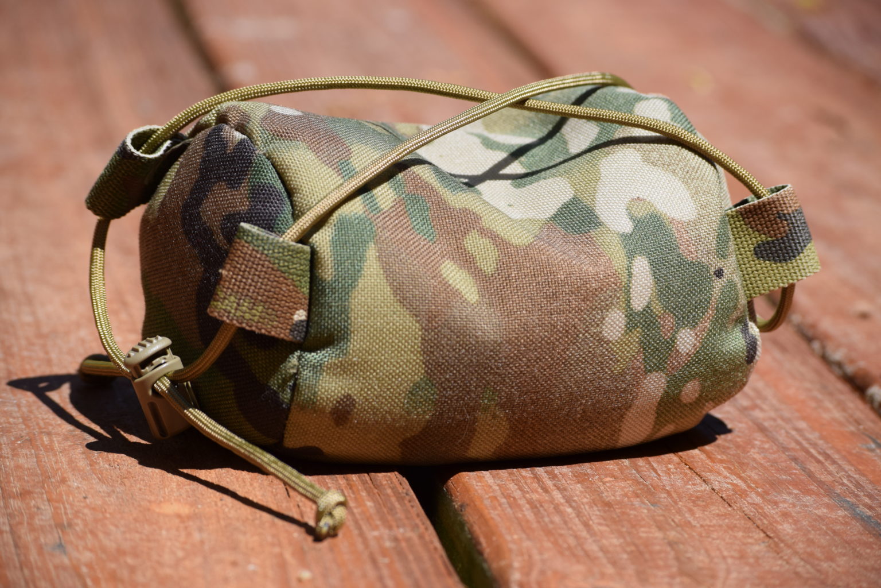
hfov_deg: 16.7
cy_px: 294
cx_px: 440
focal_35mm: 123
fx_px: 3010
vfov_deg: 11.1
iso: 400
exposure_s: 1/1600
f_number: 6.3
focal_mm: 82
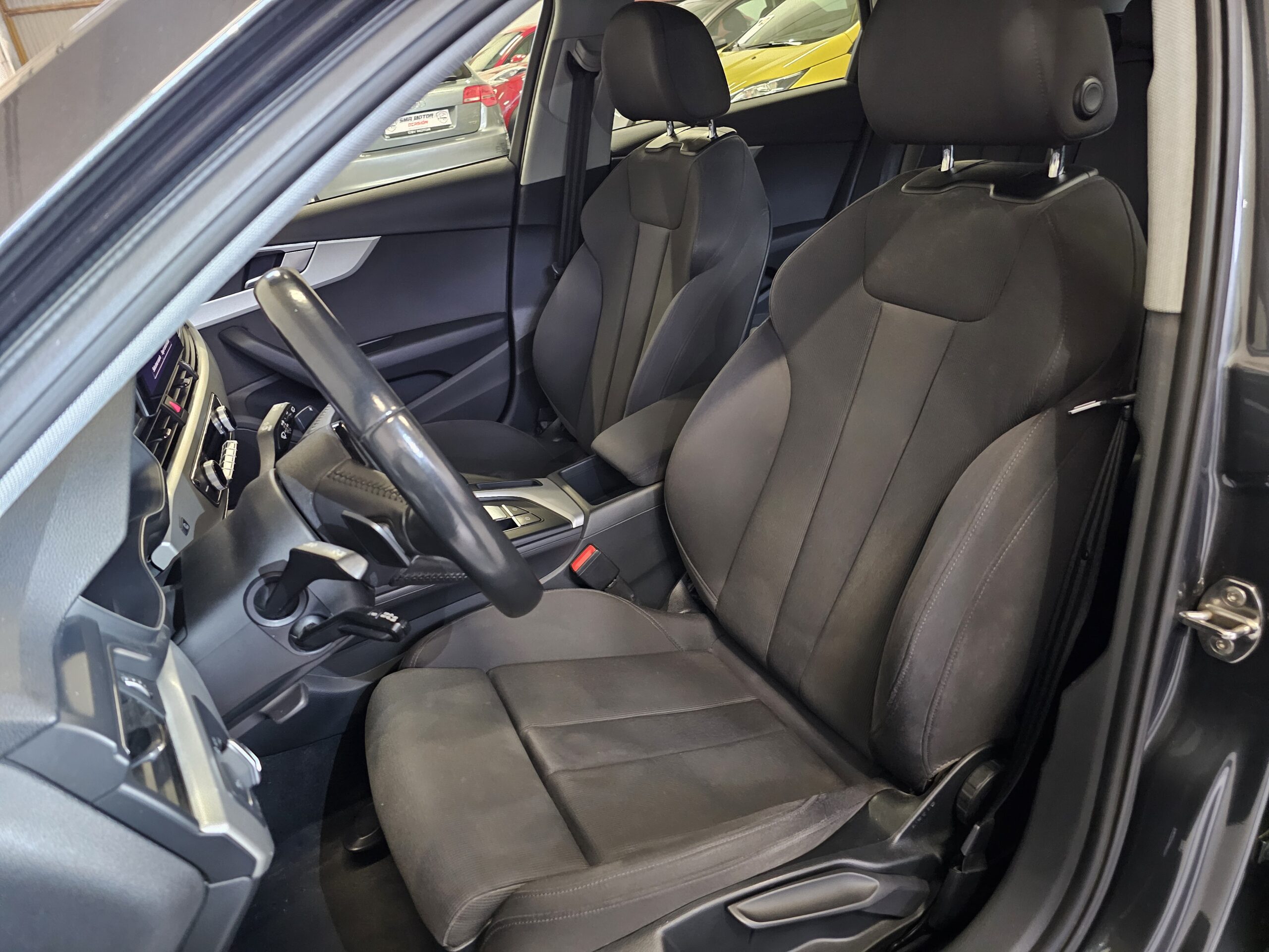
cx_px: 634
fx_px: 843
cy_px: 476
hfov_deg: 73.9
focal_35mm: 23
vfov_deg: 58.9
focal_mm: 6.3
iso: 1250
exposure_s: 1/24
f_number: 1.7
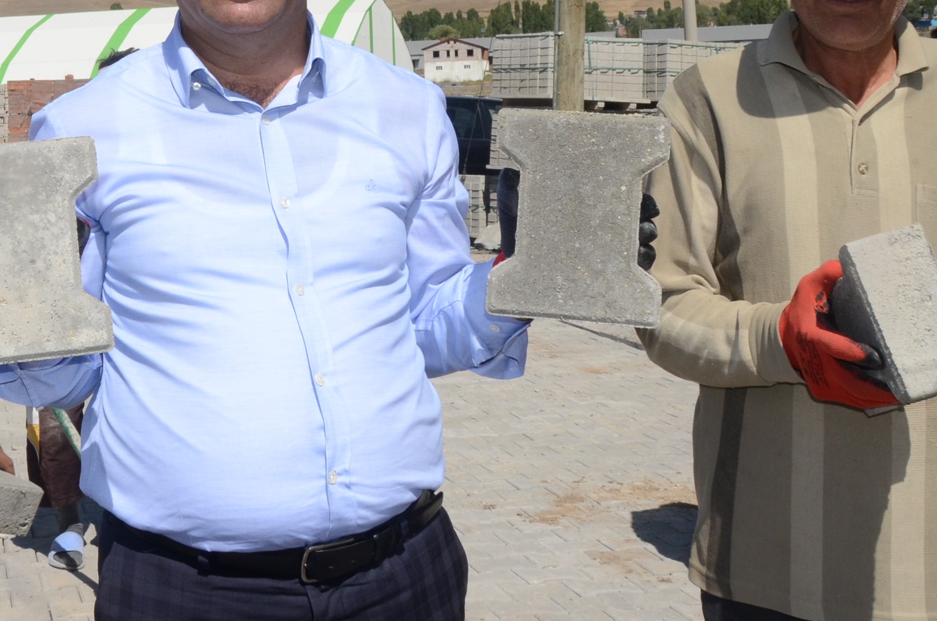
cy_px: -15
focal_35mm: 56
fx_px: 1454
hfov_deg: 34.7
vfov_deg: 23.0
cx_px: 200
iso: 400
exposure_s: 1/320
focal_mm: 18
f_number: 18
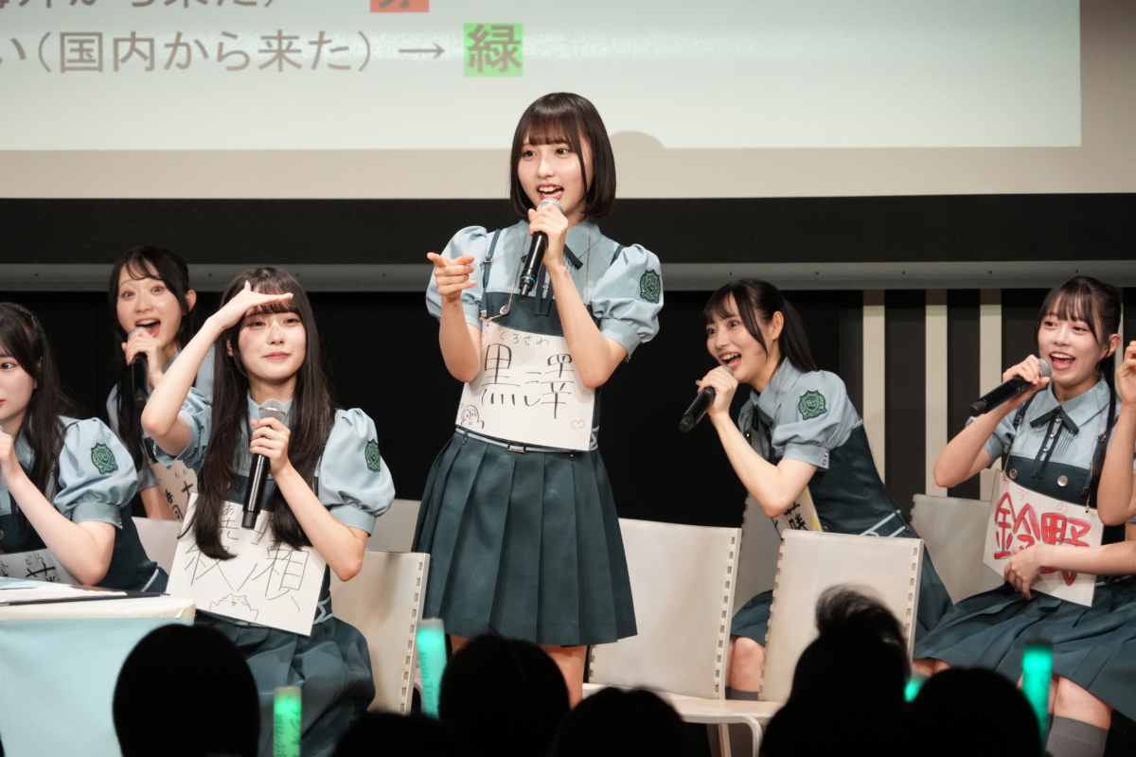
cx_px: 568
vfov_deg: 7.3
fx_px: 5900
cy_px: 378
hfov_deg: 11.0
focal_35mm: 187
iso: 2500
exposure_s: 1/250
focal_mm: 187
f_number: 6.3
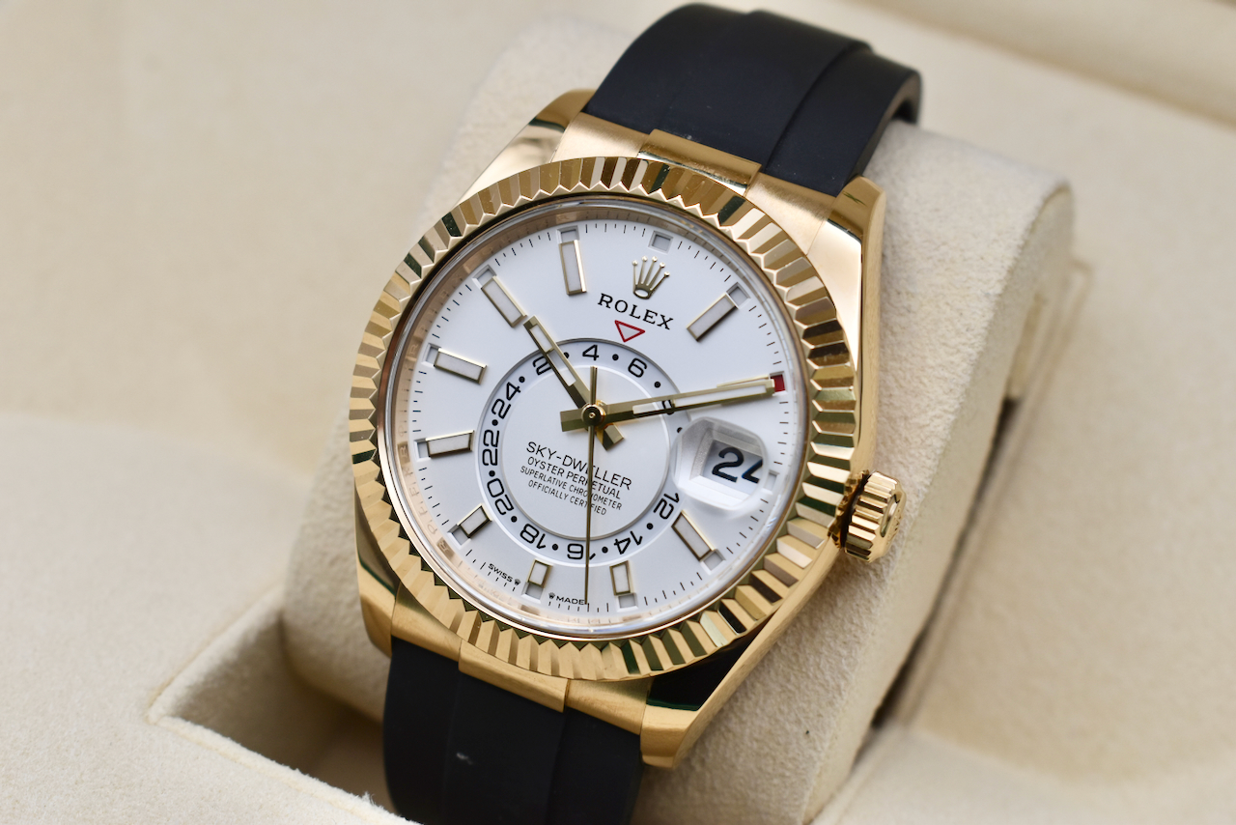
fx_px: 2472
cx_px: 618
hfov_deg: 28.1
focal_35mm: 72
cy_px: 412
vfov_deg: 18.9
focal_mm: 48
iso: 400
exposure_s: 1/125
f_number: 8
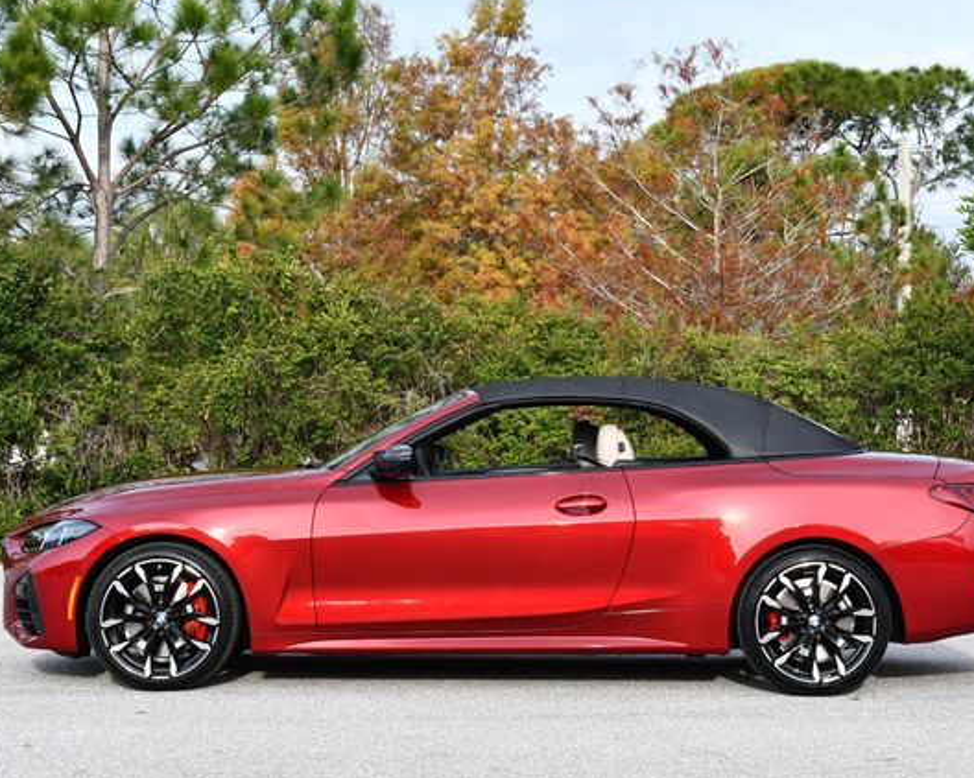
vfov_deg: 18.7
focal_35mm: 82
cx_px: 518
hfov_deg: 23.3
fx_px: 2363
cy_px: 387
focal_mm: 36
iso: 200
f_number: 7.1
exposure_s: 1/250
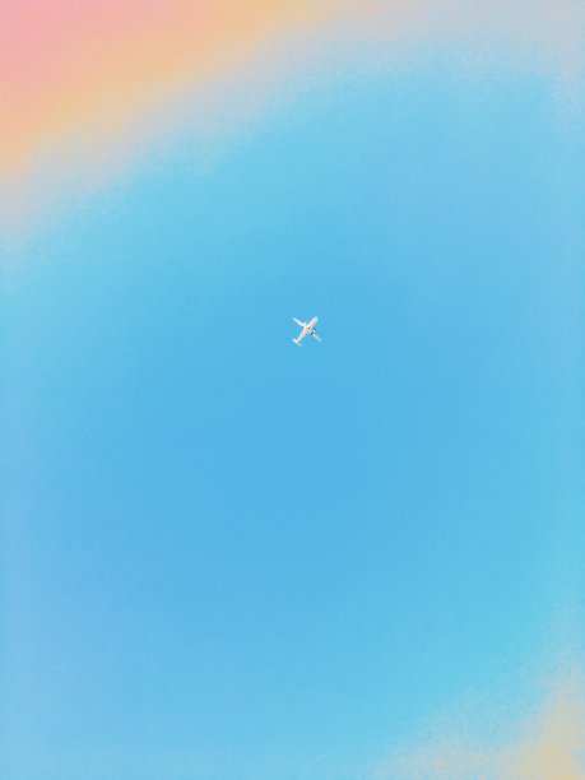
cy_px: 390
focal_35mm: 29
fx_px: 653
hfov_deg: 48.2
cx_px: 292
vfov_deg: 61.7
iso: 25
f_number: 2.2
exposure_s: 1/553
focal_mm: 4.15
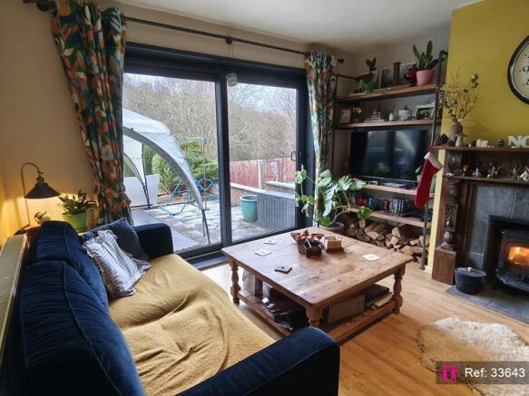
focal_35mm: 21
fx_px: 321
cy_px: 198
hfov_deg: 79.0
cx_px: 264
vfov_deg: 63.4
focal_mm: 1.91
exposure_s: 1/33.3
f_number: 2.2
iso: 500
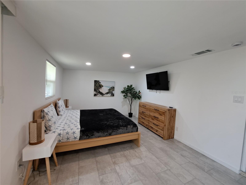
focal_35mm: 13
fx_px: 92
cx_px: 123
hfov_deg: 106.2
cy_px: 92
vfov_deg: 89.9
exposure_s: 1/40
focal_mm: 1.74
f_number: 2.2
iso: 80
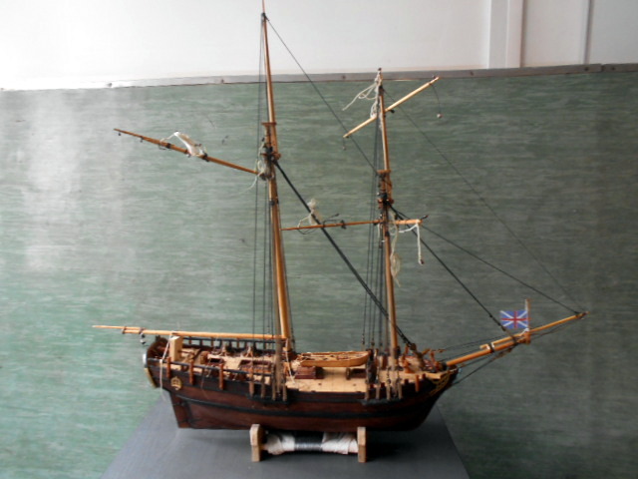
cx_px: 319
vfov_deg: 53.1
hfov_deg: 67.3
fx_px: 479
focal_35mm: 26
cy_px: 240
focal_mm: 4.6
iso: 160
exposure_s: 1/30
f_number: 3.2
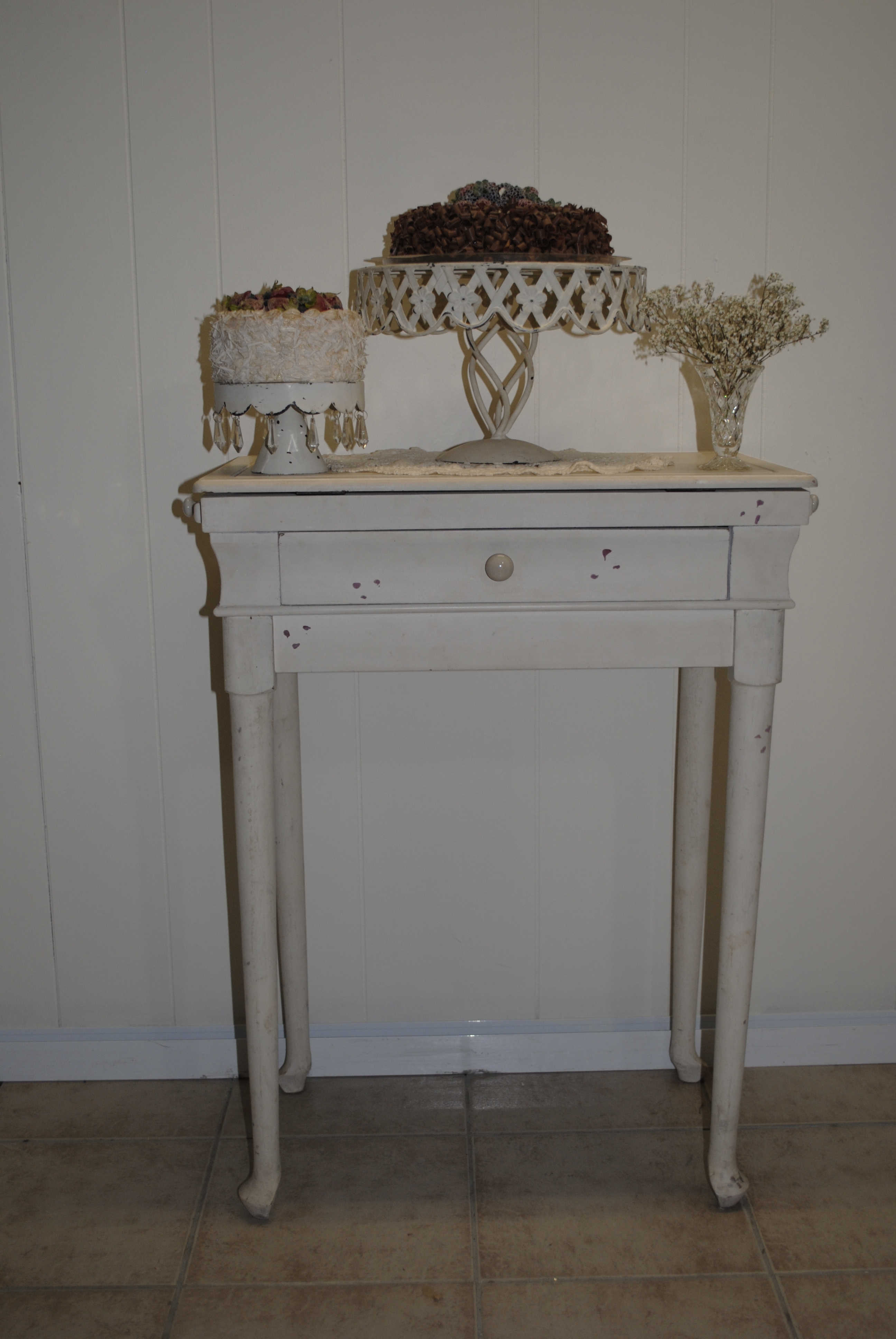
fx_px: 1563
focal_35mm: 42
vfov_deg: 46.3
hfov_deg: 32.0
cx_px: 448
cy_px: 670
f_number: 4.5
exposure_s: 1/60
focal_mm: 28
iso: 200
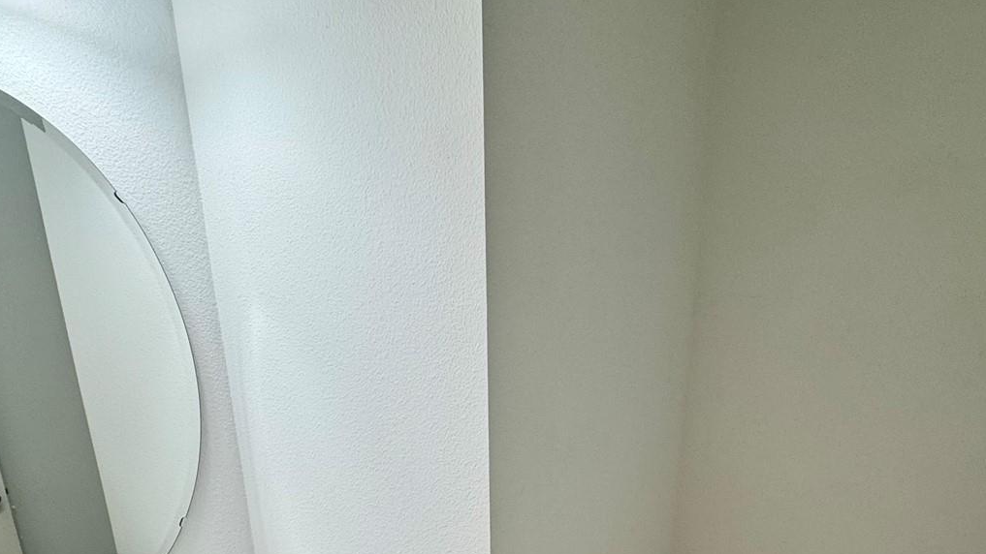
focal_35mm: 24
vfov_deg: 41.9
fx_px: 627
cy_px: 544
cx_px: 546
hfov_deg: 76.1
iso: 100
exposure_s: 1/120
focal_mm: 2.22
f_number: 2.2
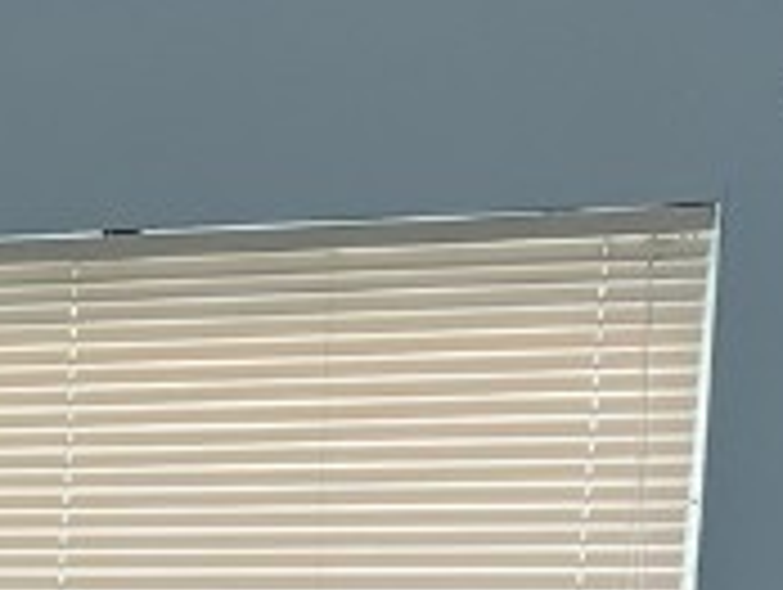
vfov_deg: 9.1
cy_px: 1171
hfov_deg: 11.8
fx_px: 3466
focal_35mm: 153
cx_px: -662
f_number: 1.5
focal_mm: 5.7
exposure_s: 1/120
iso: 80
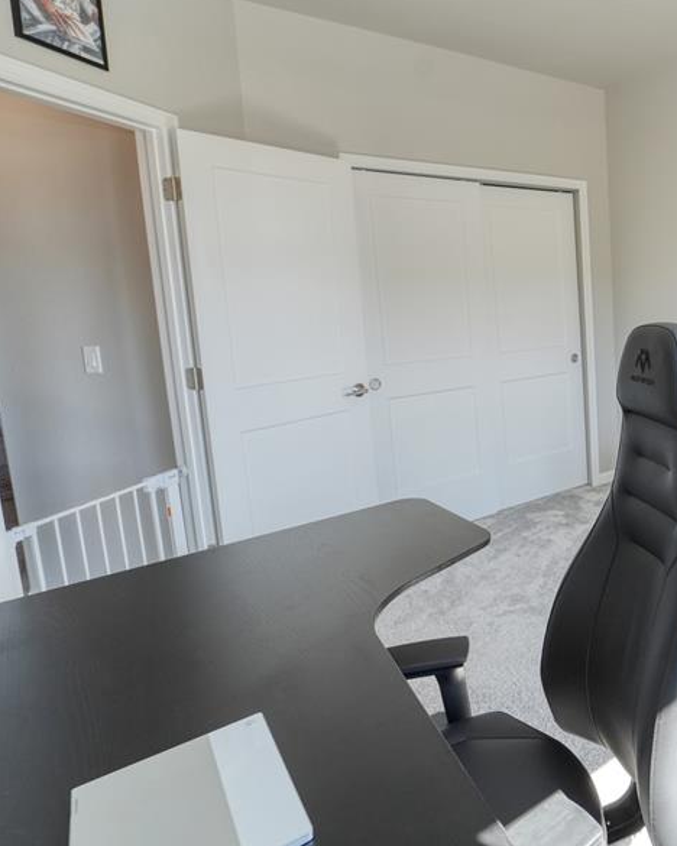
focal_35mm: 23
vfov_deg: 72.3
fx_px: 576
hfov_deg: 51.4
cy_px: 367
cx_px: 645
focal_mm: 14
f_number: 5.6
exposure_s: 1/250
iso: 1250
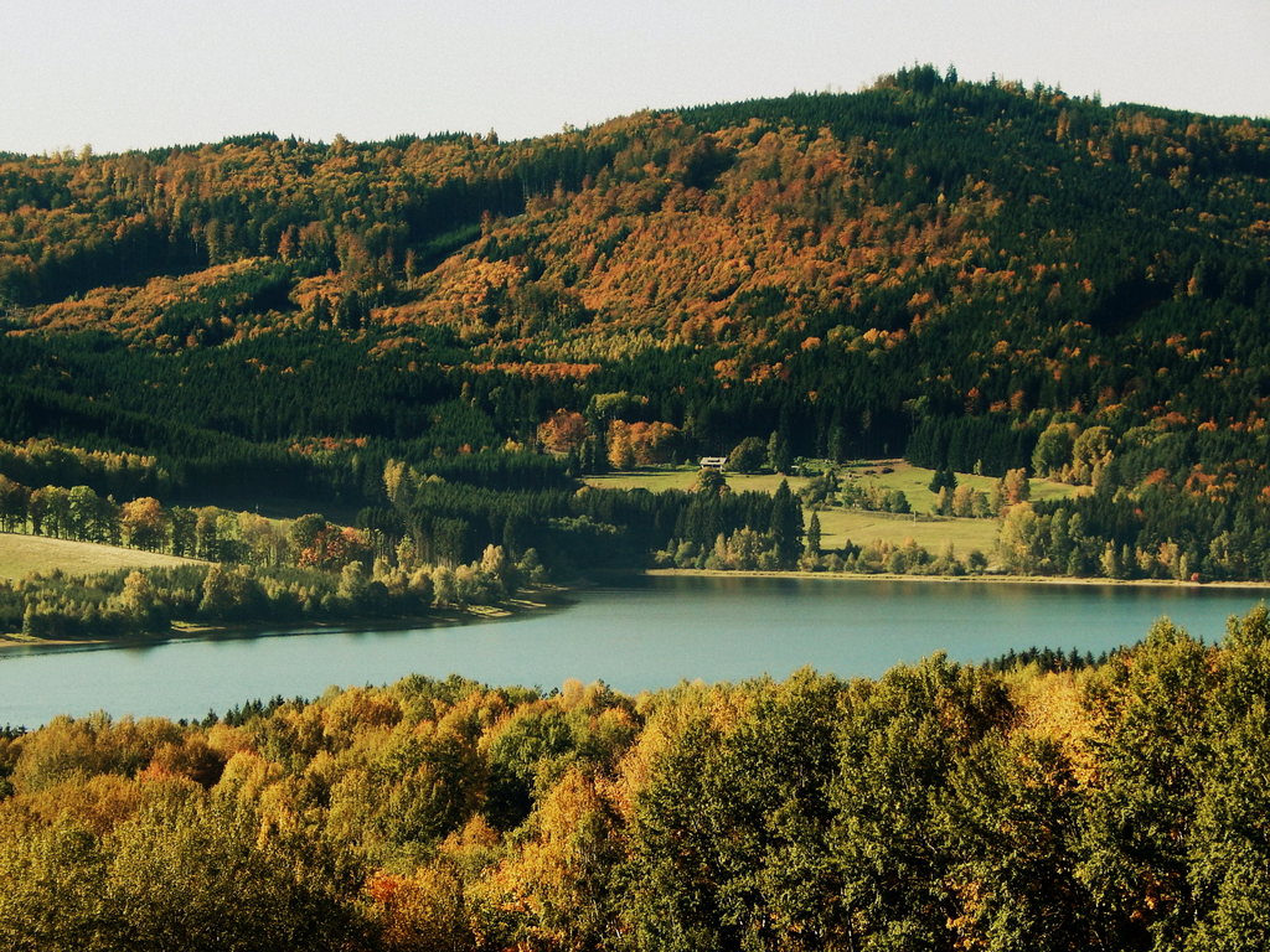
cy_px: 476
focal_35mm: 162
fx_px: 5943
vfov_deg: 9.2
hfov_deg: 12.2
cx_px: 635
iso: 125
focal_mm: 28.7
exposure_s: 1/400
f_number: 5.1
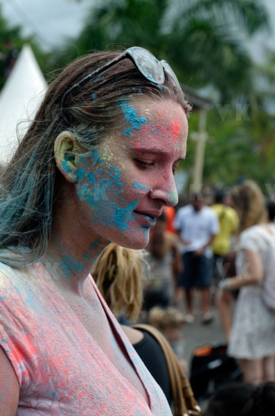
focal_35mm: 135
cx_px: 138
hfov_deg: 10.1
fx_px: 1555
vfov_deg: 15.2
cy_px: 208
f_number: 8
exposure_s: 1/500
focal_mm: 90
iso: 200
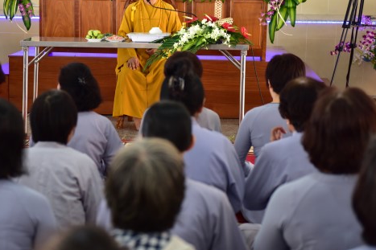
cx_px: 132
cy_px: 125
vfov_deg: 14.2
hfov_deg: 21.2
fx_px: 1002
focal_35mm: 96
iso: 1000
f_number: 2.8
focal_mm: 70
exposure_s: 1/125
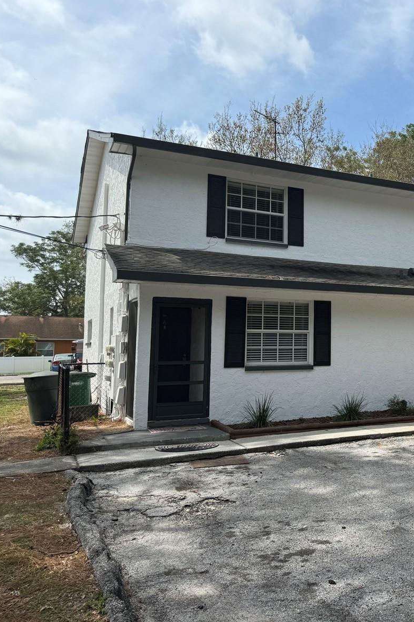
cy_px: 305
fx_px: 587
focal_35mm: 34
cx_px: 401
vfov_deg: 55.8
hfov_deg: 35.6
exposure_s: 1/4049
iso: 80
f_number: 1.78
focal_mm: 6.76
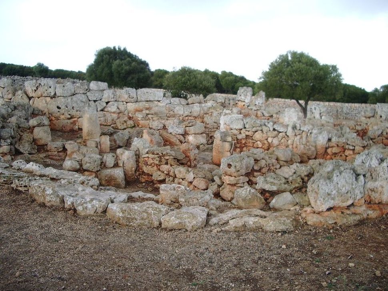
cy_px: 146
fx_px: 392
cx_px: 194
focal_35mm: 35
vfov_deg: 40.7
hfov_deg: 52.6
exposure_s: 1/125
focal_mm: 5.8
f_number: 2.6
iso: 50
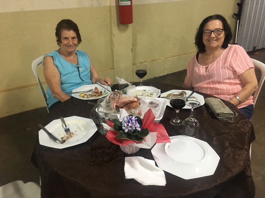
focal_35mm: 29
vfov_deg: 48.2
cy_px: 99
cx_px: 132
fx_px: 222
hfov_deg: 61.7
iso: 200
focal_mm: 4.15
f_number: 2.2
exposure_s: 1/30
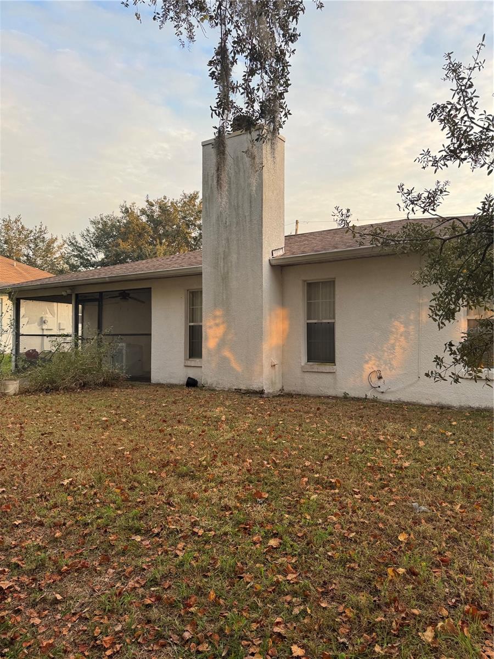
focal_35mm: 24
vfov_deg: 71.6
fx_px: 457
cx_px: 247
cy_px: 330
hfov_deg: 56.8
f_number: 1.78
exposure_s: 1/129
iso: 50
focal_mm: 6.76
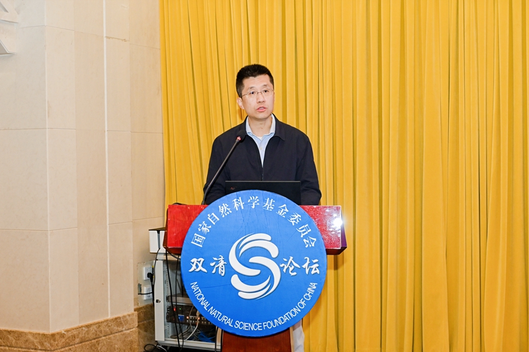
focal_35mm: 62
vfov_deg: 21.9
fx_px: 910
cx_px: 264
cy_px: 176
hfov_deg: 32.4
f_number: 7.1
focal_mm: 62
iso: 1600
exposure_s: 1/160
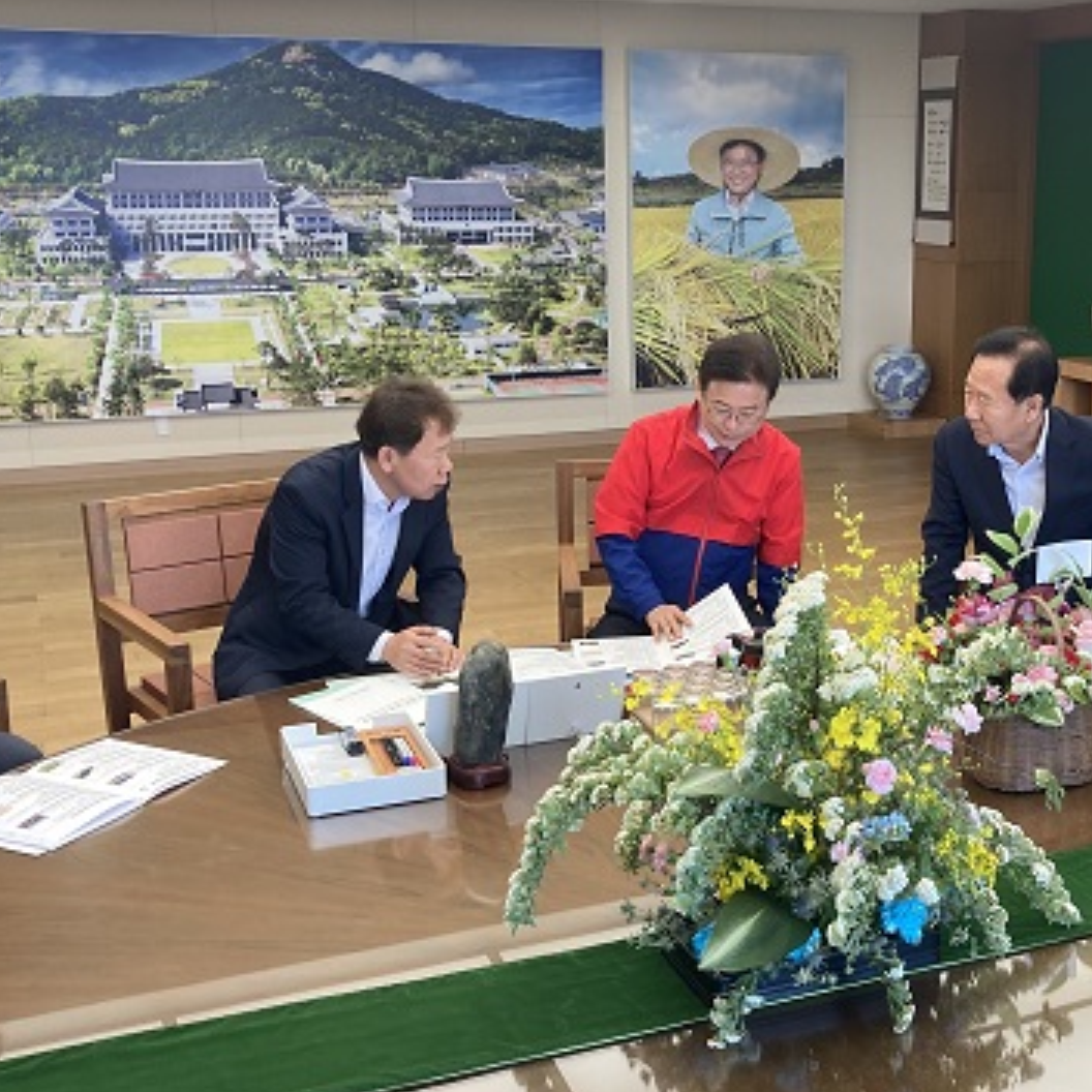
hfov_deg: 37.2
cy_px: 465
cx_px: 726
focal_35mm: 45
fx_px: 1606
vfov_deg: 37.5
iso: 64
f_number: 1.8
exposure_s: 1/120
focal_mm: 3.99
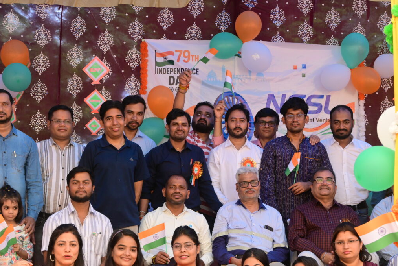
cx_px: 200
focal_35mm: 96
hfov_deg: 21.3
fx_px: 1056
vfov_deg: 14.3
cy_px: 134
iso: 800
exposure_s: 1/125
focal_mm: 63
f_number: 6.3
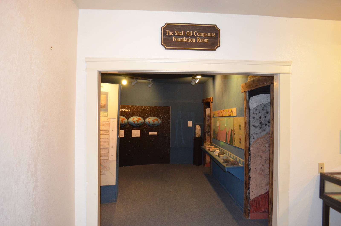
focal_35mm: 27
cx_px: 170
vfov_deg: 47.7
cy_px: 113
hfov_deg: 67.5
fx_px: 255
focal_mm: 18
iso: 2200
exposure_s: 1/60
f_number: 3.5
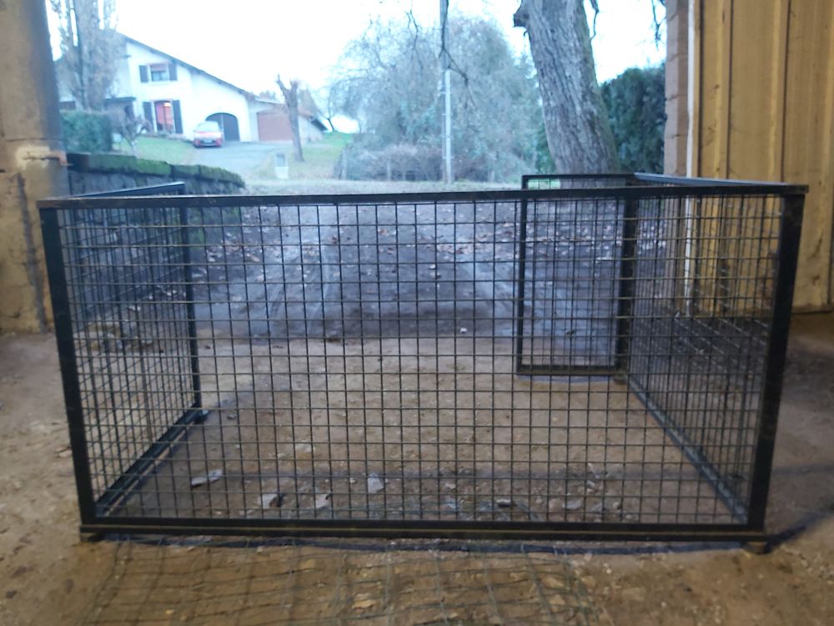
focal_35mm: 26
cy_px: 313
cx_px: 417
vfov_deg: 53.1
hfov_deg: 67.3
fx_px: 626
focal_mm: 3.92
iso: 500
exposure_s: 1/25
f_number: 1.7
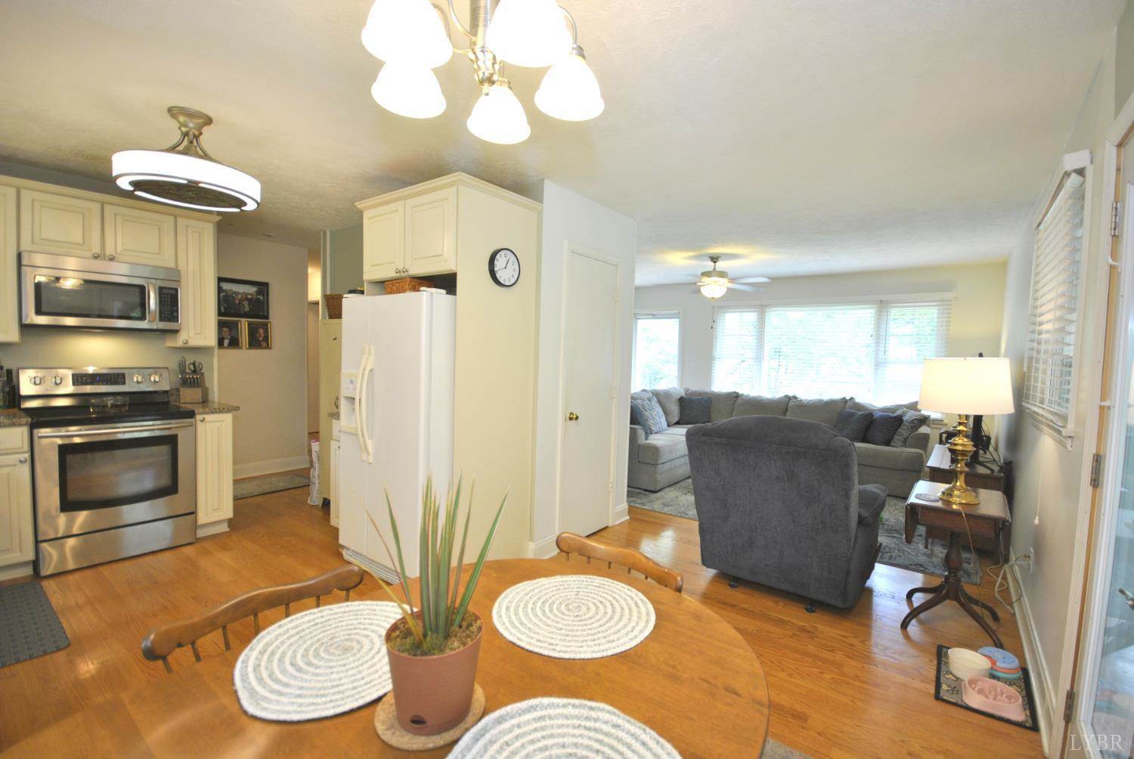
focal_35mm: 15
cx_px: 567
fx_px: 473
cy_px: 380
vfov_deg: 77.5
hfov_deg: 100.3
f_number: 4
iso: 220
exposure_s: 1/30
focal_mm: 10
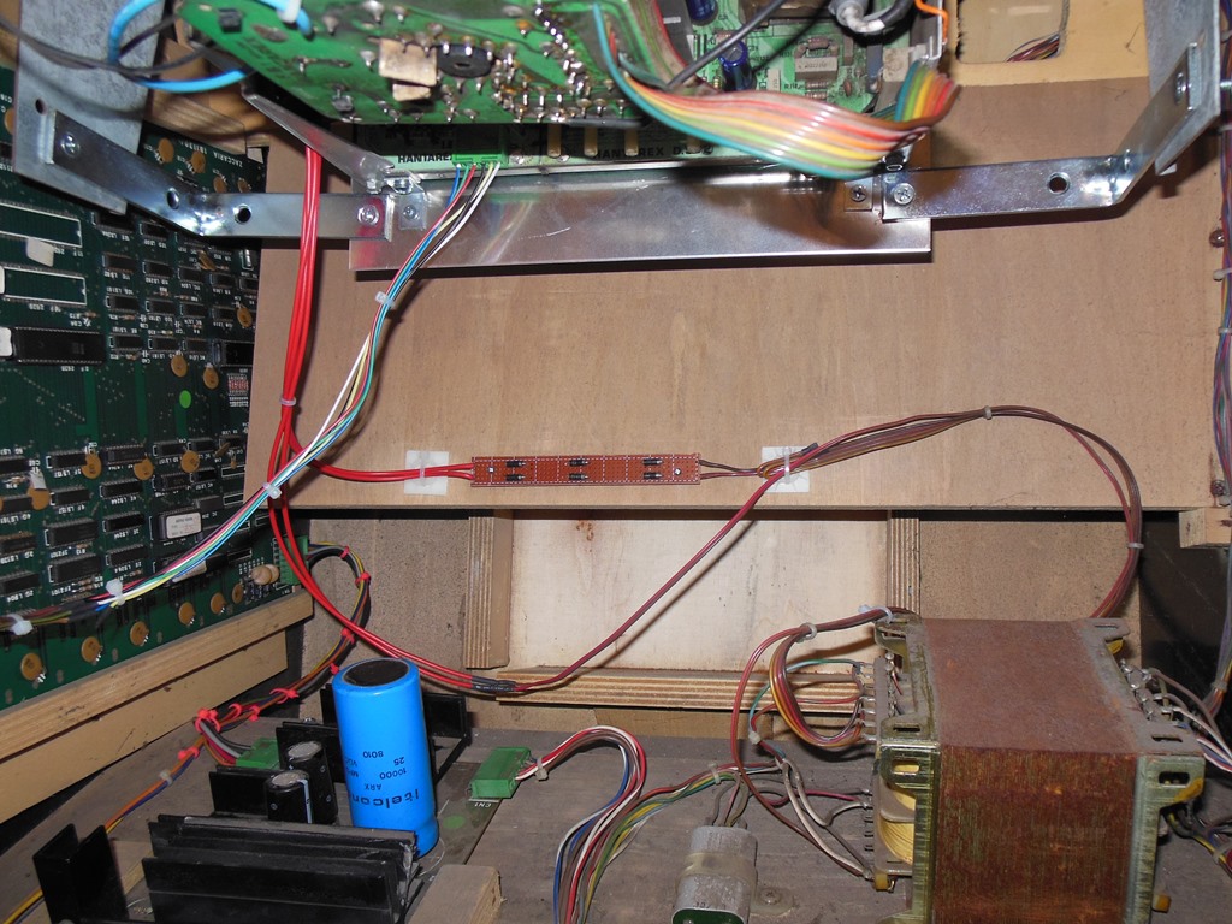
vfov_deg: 54.9
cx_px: 616
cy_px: 462
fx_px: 890
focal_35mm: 25
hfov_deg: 69.4
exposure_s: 1/25
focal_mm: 4.5
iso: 125
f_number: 3.2
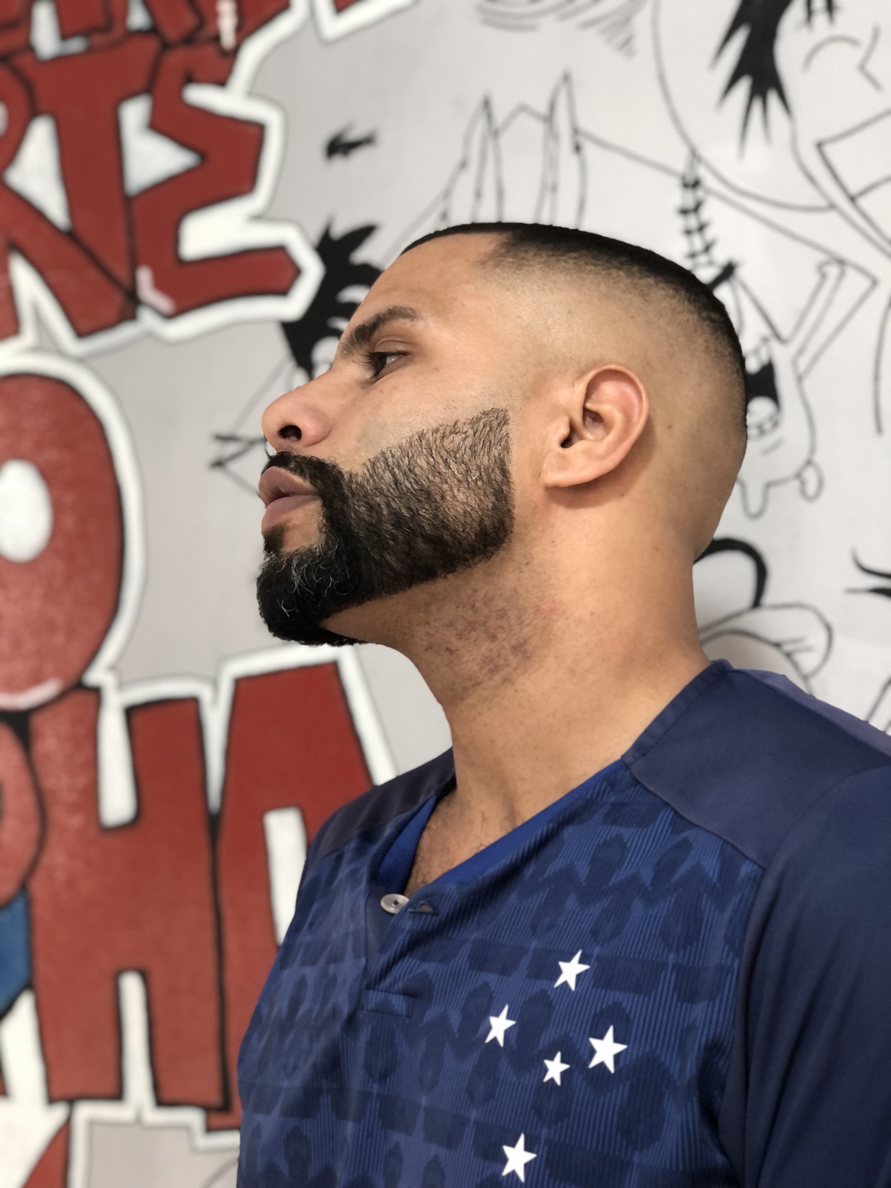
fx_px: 1956
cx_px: 446
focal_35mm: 57
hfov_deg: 25.7
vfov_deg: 33.8
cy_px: 594
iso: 100
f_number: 2.8
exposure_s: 1/30
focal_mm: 6.6
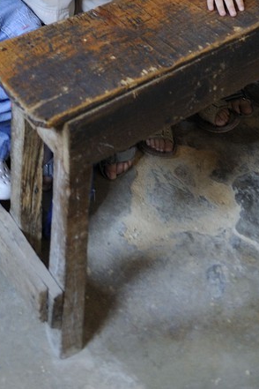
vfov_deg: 18.3
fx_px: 939
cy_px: -315
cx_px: 4
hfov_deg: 15.4
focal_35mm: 87
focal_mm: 24
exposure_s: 1/50
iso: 640
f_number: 2.8
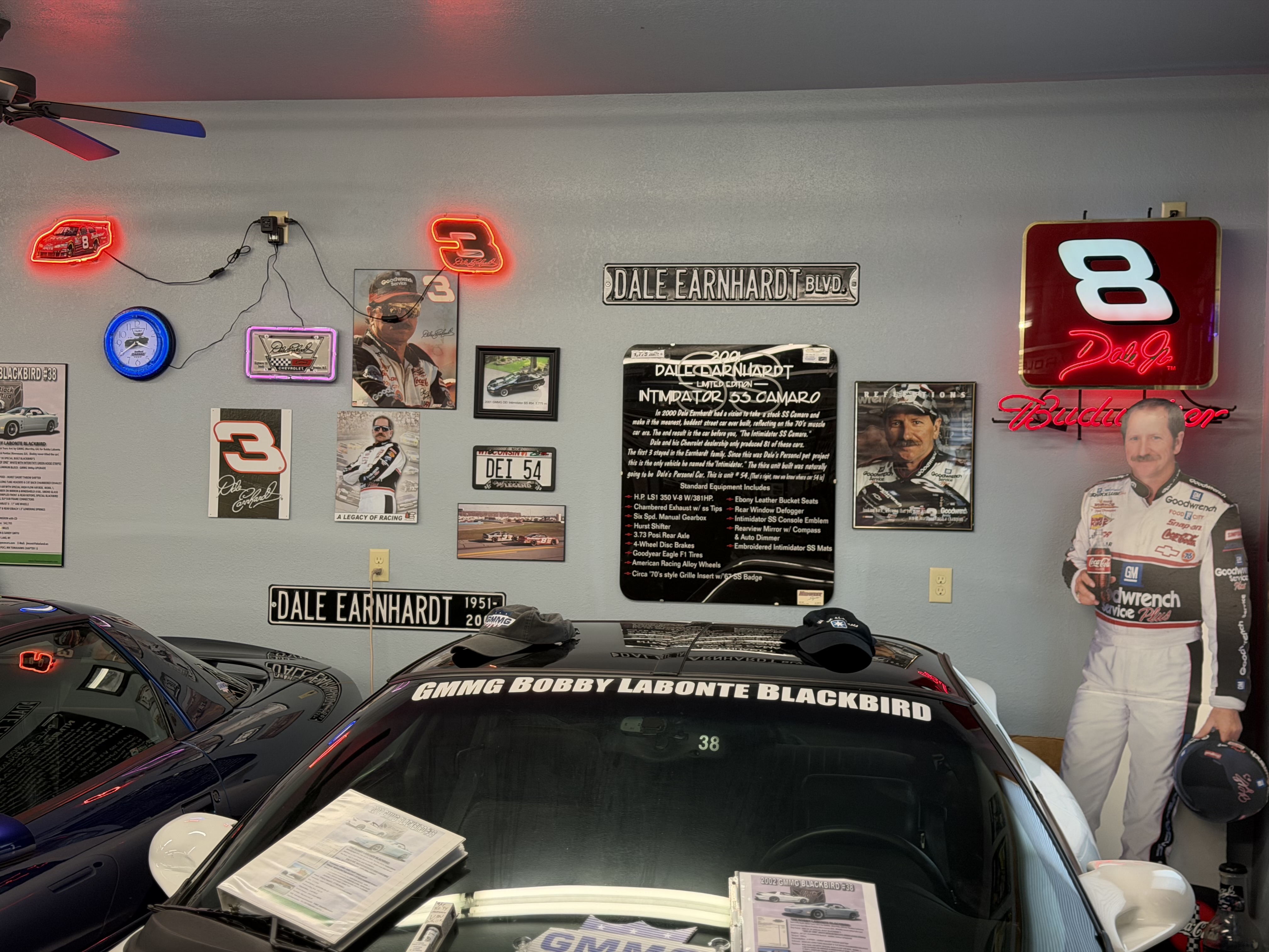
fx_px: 1760
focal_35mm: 48
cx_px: 634
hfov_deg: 39.7
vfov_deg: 30.3
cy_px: 476
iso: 160
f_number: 1.78
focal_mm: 6.76
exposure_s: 1/60
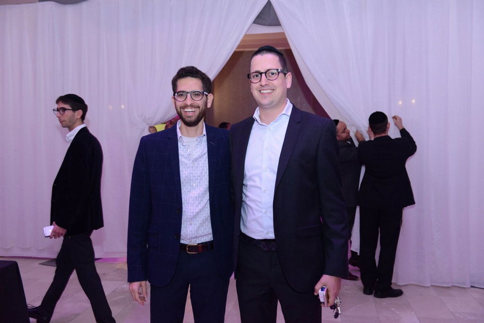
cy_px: 162
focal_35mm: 34
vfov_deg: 38.9
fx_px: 457
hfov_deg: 55.8
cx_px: 242
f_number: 5
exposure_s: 1/80
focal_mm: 34
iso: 3200
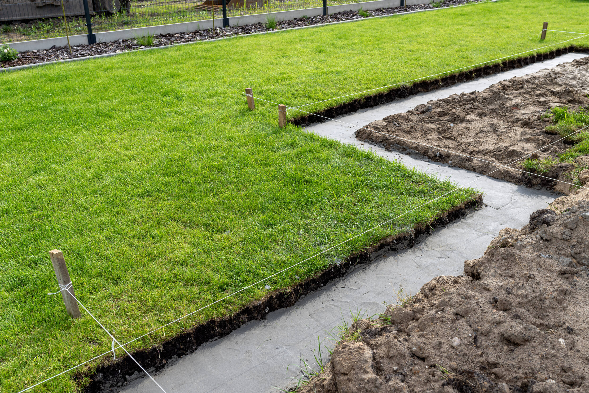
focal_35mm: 36
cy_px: 198
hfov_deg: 53.1
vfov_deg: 36.9
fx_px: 589
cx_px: 299
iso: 100
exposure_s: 1/200
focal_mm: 35
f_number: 6.3
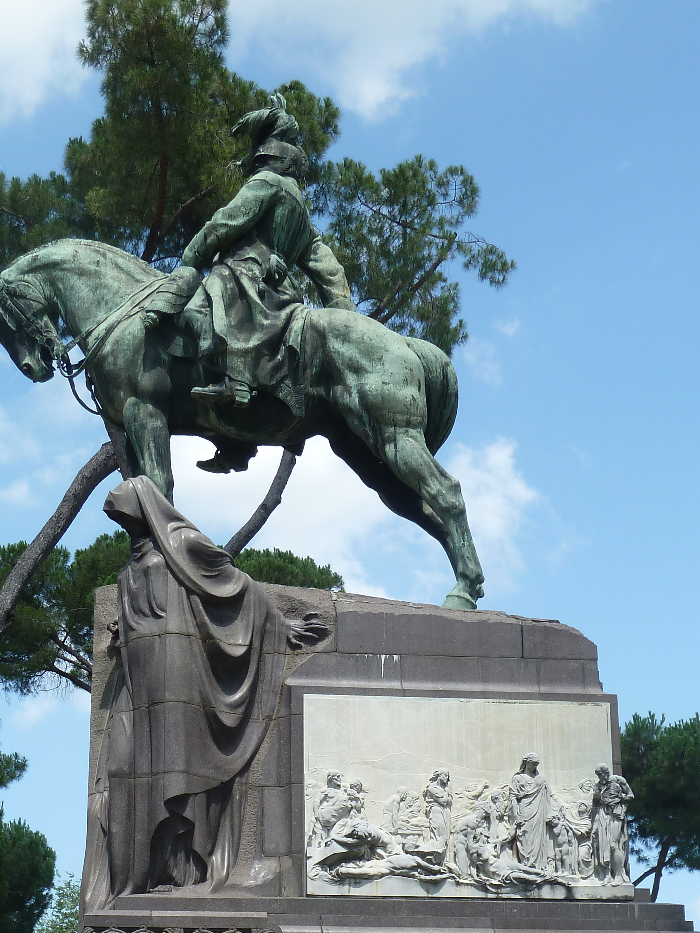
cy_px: 725
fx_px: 1914
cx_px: 285
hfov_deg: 20.7
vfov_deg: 27.0
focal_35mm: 71
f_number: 4
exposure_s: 1/320
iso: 80
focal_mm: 6.9
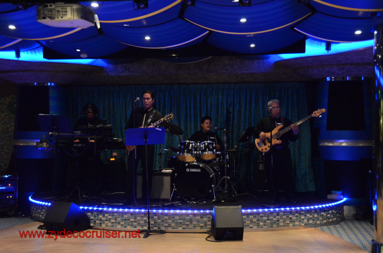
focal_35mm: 52
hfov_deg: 37.9
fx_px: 557
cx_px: 192
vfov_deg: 25.6
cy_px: 126
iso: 6400
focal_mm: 35
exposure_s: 1/60
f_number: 4.2
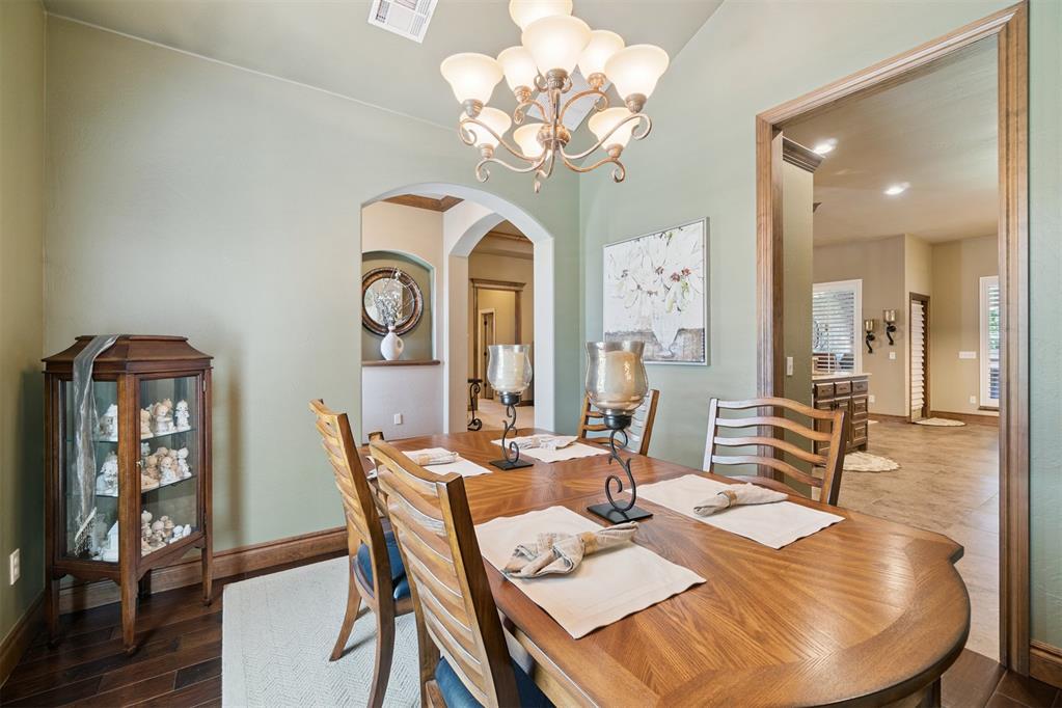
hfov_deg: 100.4
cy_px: 354
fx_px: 442
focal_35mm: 15
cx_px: 531
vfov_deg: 77.3
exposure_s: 1/8
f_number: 6.3
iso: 200
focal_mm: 10
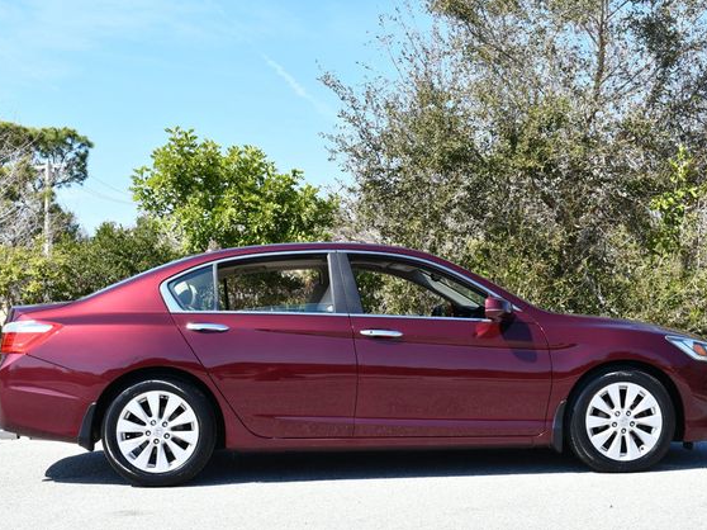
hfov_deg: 36.2
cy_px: 261
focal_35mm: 53
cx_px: 366
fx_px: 1082
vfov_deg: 27.5
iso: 200
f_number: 8
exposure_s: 1/250
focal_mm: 24
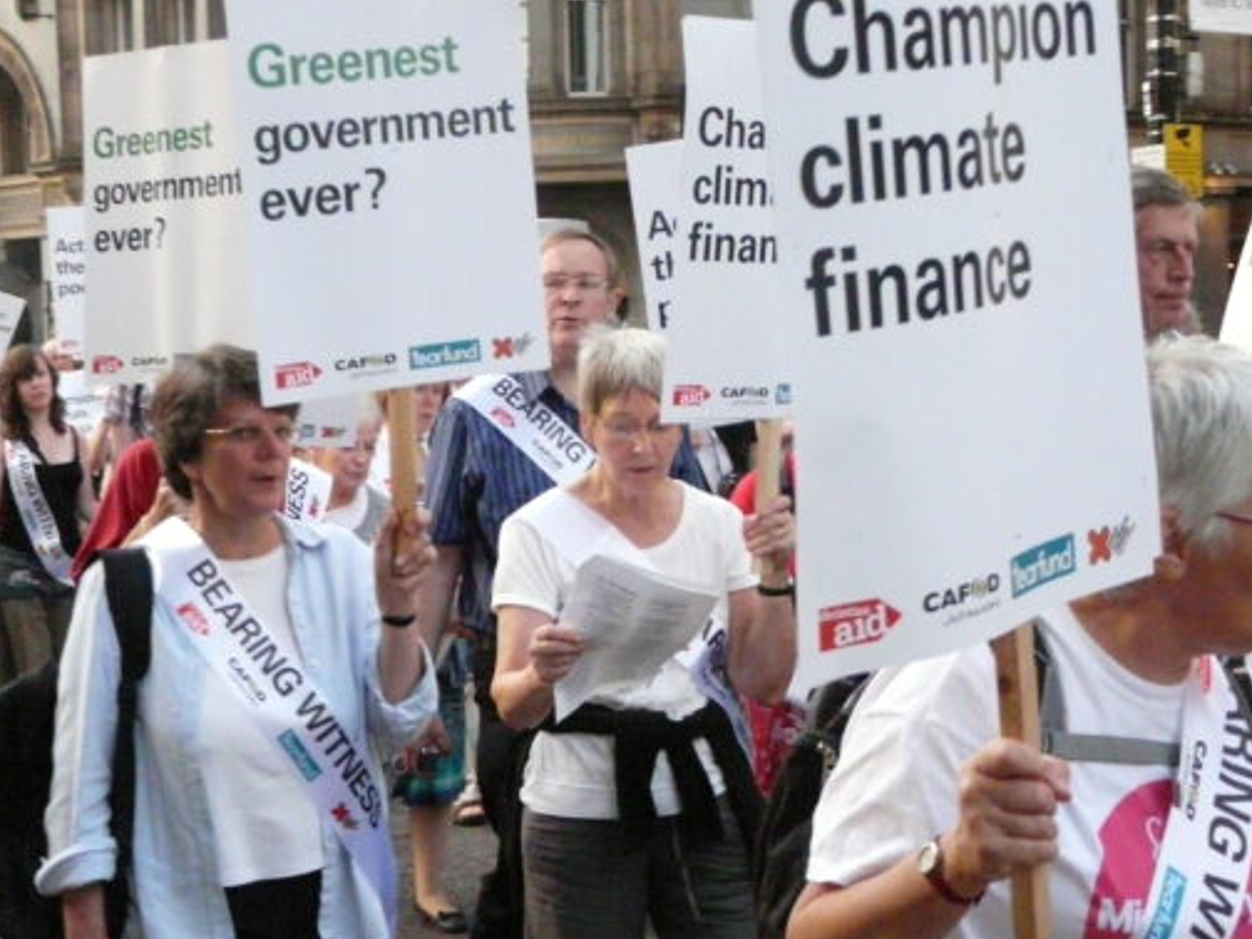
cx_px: 604
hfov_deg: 29.0
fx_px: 2423
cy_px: 509
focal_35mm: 67
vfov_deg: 21.9
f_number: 3.2
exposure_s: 1/125
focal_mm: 7.2
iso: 800
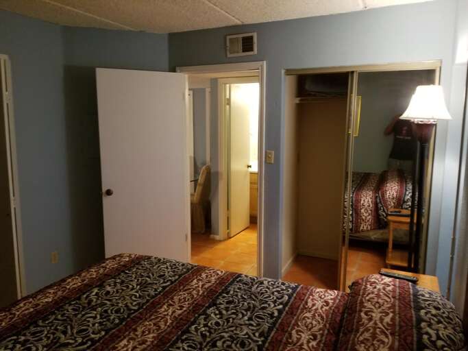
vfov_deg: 53.0
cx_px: 234
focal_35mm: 26
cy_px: 176
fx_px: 351
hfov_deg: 67.3
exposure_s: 1/15
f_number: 1.7
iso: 250
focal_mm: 4.25
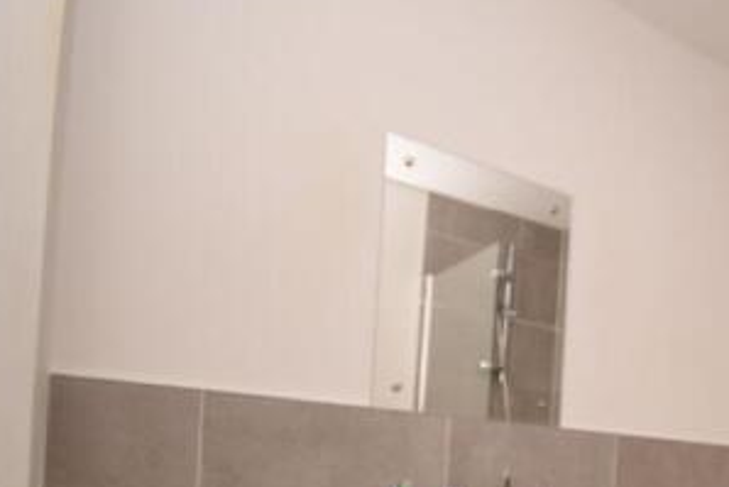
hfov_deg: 47.4
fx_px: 669
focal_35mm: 33
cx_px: 730
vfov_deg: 36.5
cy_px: 471
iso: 100
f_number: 4
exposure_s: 1/60
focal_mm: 10
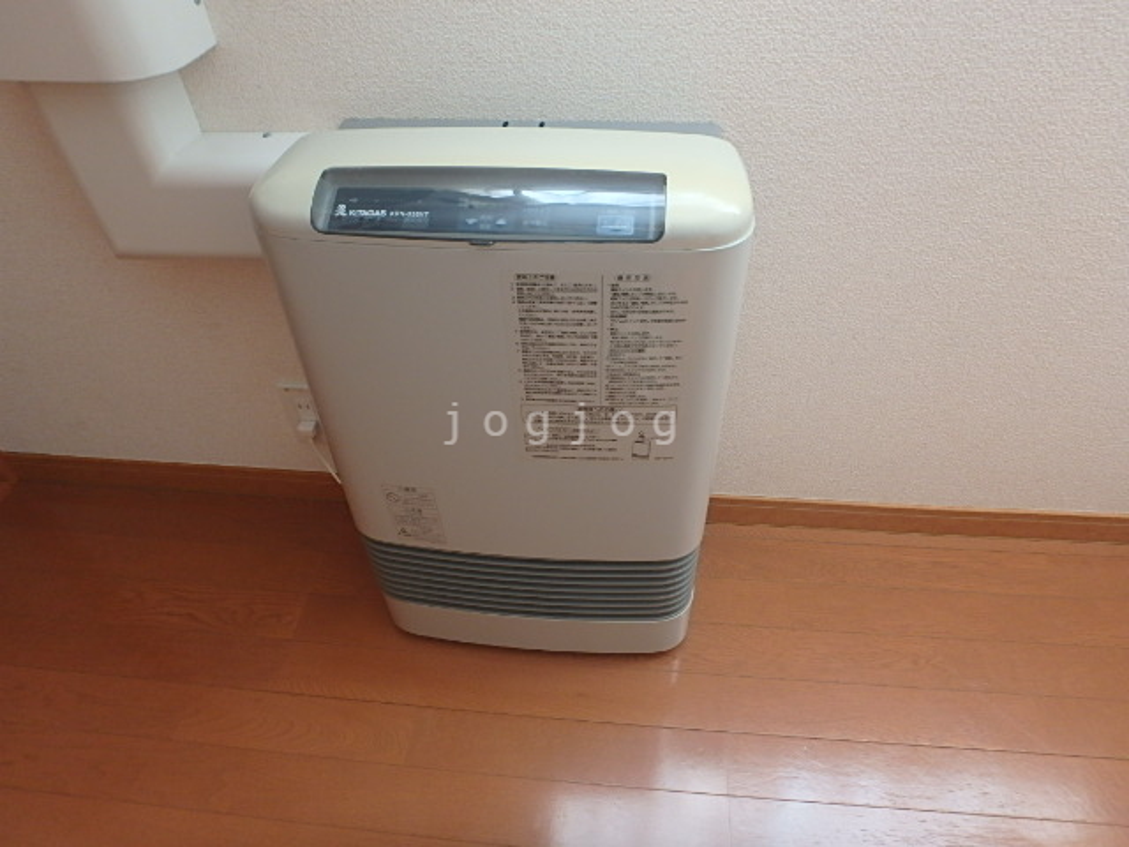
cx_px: 564
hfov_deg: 79.0
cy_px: 424
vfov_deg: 63.4
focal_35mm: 21
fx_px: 685
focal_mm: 3.7
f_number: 3.5
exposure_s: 1/50
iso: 200
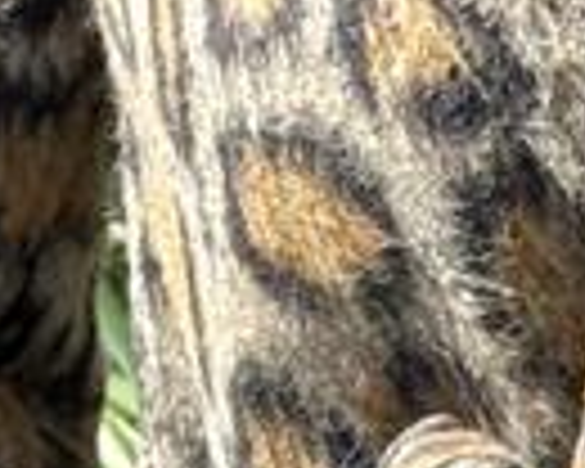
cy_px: 578
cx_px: 1048
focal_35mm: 482
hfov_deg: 4.0
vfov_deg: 3.2
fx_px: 8345
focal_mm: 6.76
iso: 64
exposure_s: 1/366
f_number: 1.78
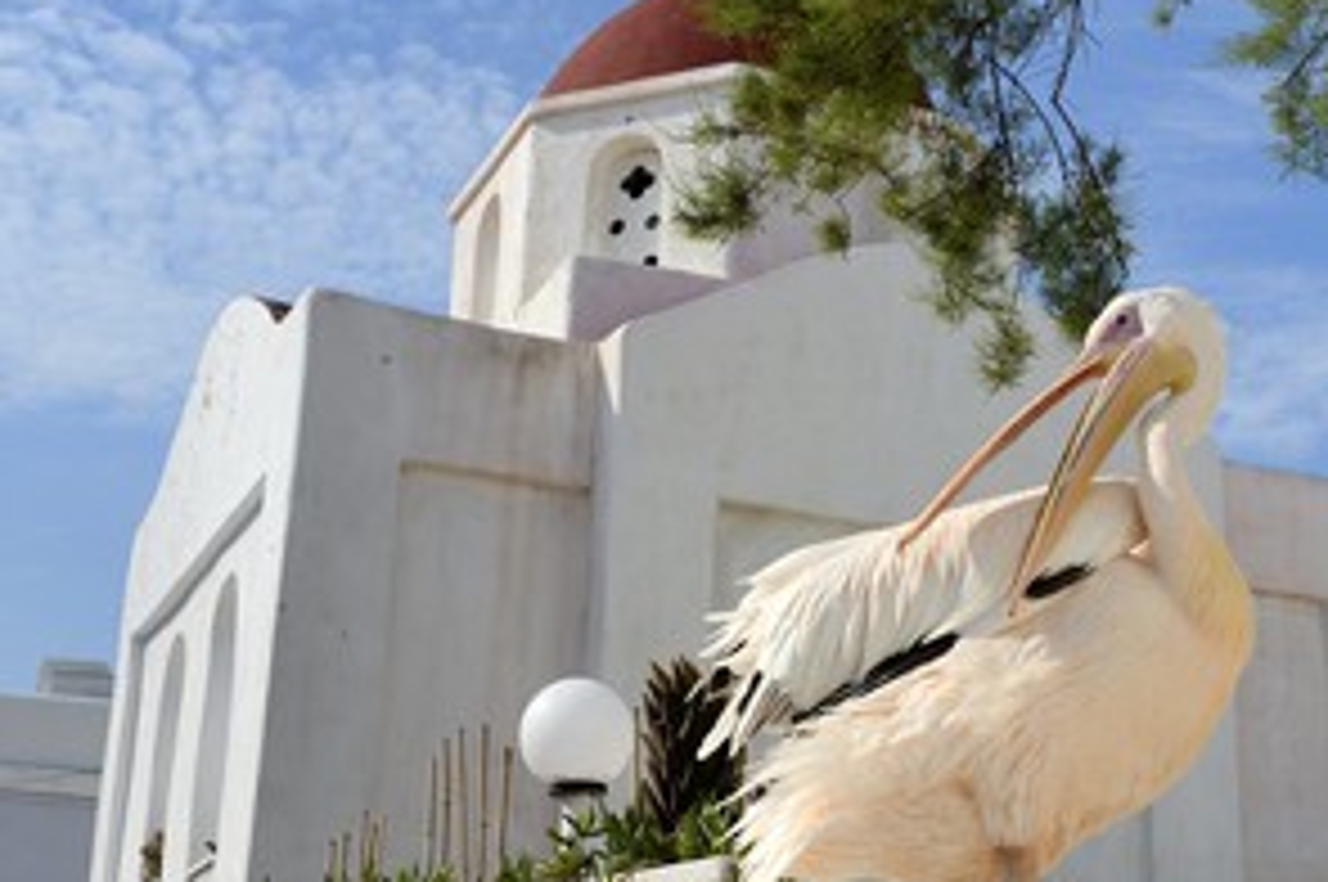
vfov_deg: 23.7
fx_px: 2100
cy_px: 504
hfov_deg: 35.0
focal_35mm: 57
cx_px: 765
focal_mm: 40
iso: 200
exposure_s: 1/400
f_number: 11
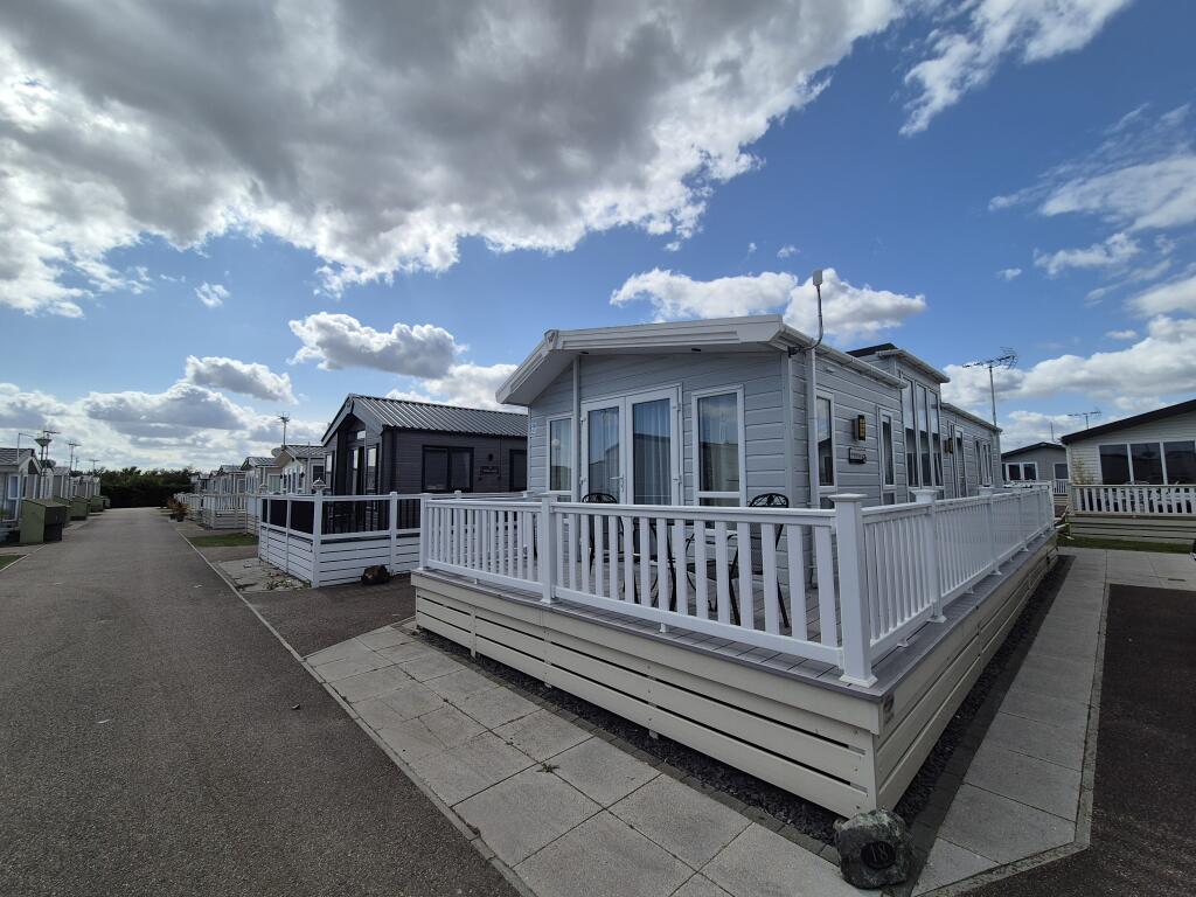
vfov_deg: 89.9
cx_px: 598
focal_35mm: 13
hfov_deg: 106.2
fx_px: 449
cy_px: 448
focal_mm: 2.2
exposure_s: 1/3848
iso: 50
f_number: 2.2
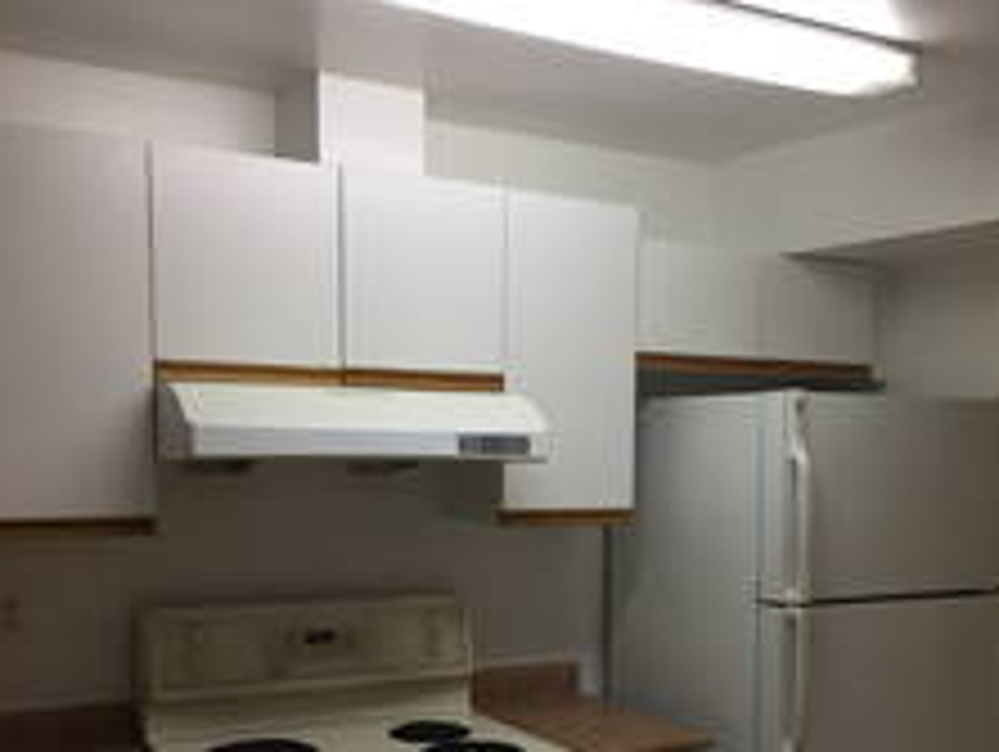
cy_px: 567
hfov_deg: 39.8
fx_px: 1358
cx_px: 688
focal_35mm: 47
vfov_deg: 30.4
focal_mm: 4.15
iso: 64
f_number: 2.2
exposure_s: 1/30
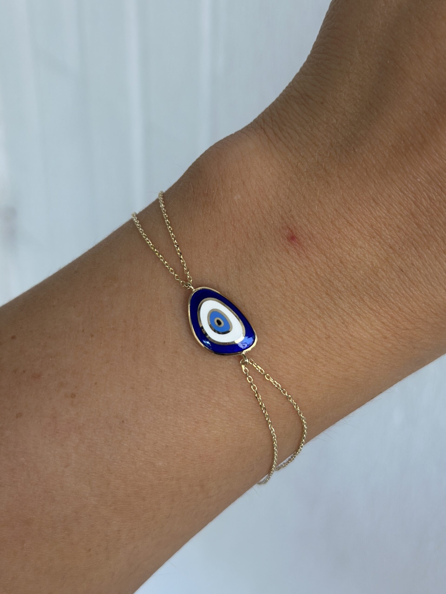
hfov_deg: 30.3
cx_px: 223
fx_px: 825
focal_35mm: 48
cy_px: 297
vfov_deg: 39.7
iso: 80
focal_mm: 6.86
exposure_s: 1/348
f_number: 1.78
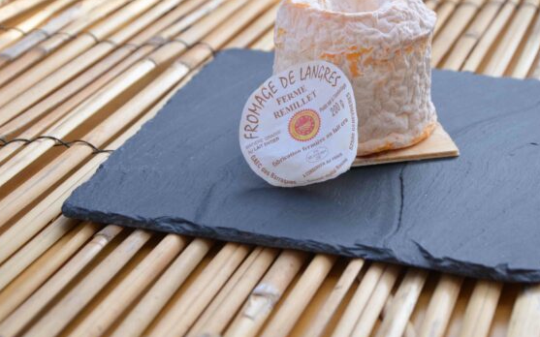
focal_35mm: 80
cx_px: 326
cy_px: 101
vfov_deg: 16.3
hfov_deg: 25.8
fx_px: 1177
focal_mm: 38
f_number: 6.3
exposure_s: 1/160
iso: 200
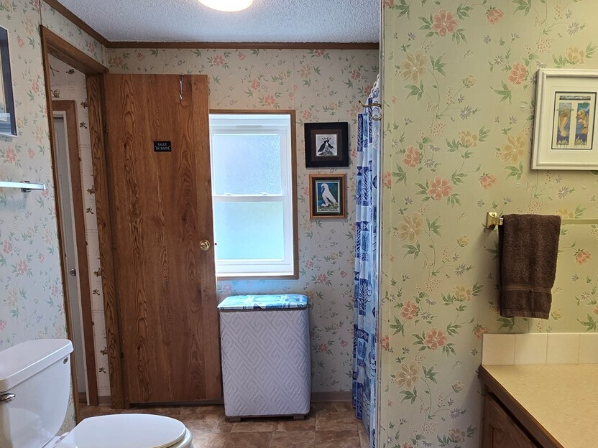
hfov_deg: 69.2
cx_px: 328
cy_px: 274
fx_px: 432
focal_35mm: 25
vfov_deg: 54.4
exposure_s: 1/60
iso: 50
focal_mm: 2.2
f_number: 2.2
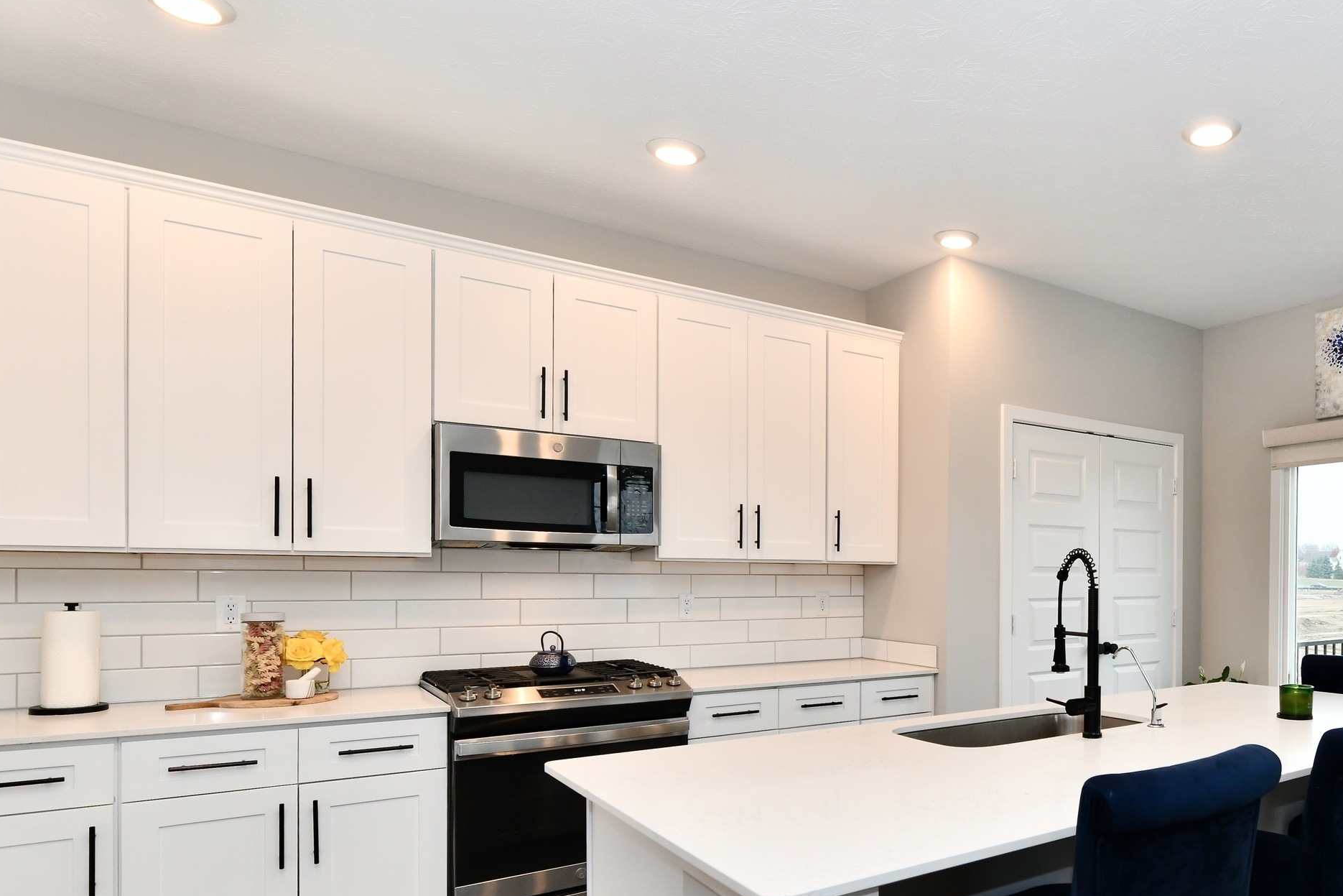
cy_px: 605
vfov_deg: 53.9
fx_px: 858
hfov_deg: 70.7
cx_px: 1015
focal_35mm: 23
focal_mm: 14
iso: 640
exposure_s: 1/100
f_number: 6.3
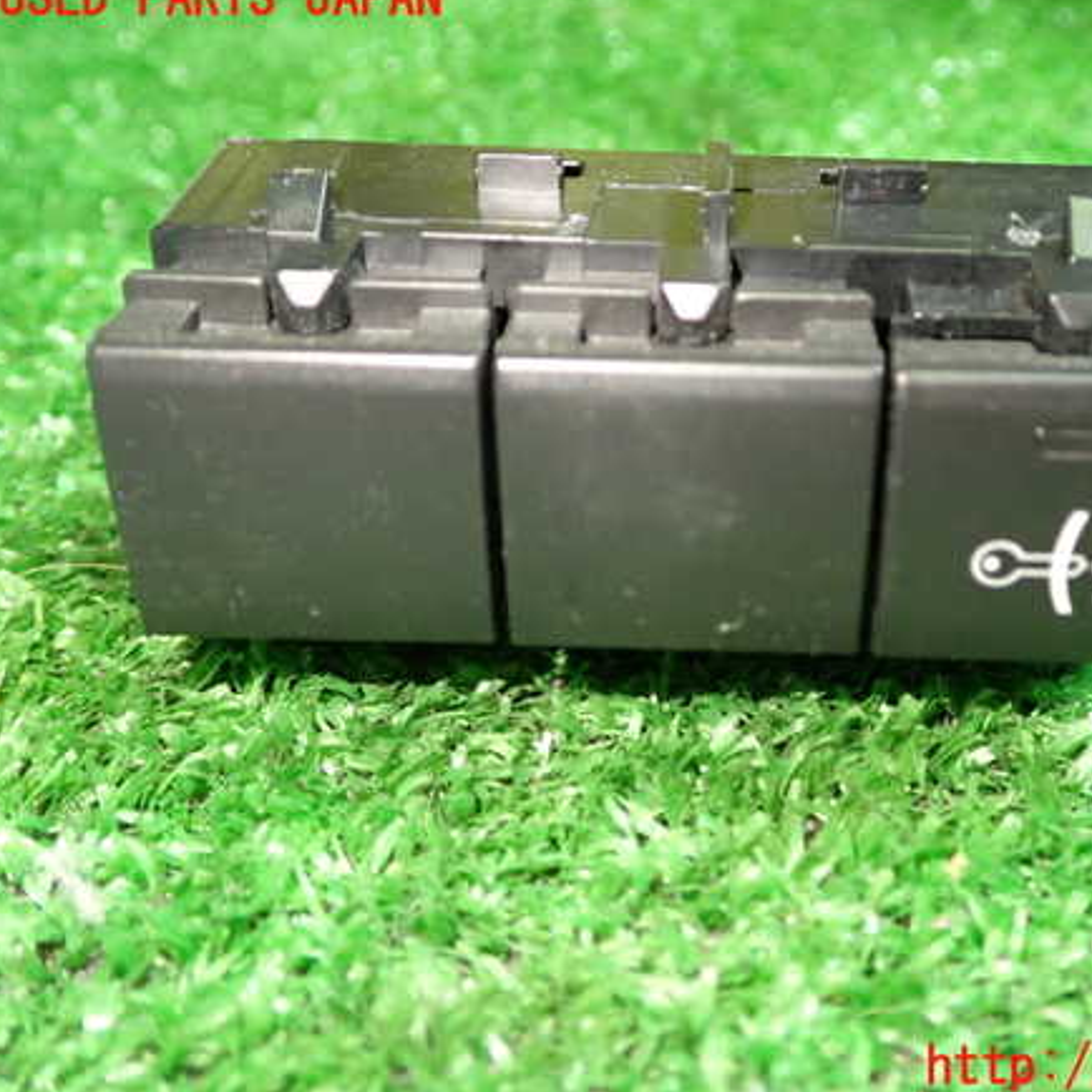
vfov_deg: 38.3
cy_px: 533
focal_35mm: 44
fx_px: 1570
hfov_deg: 37.9
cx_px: 740
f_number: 2.5
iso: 500
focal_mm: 6.37
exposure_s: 1/40
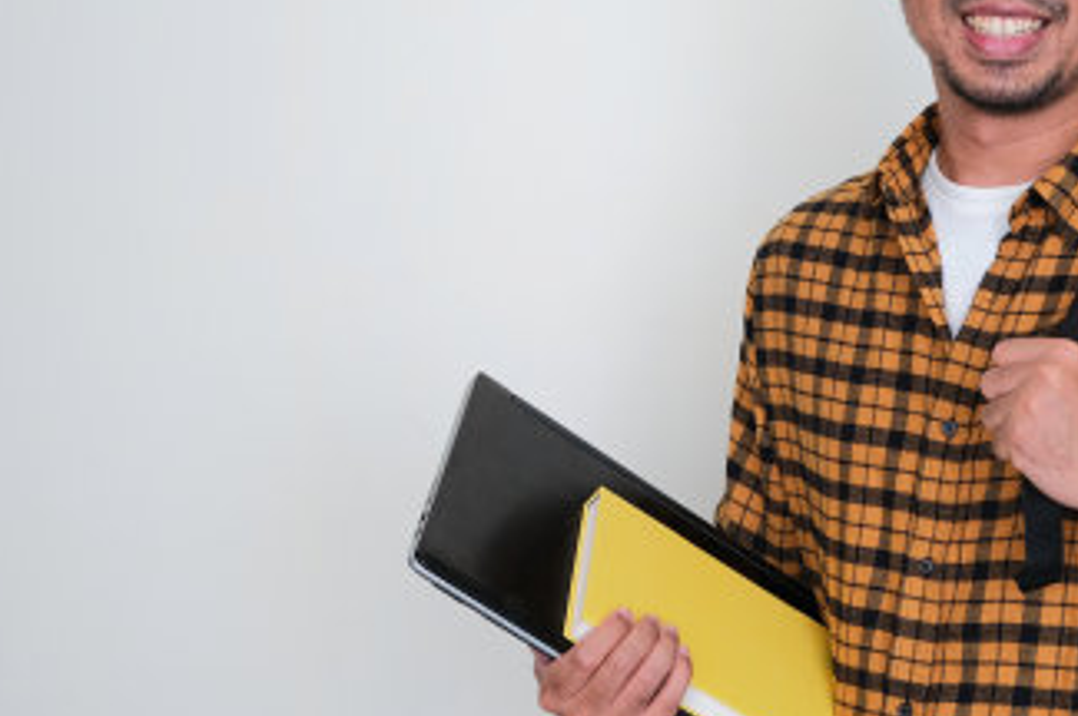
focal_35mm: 66
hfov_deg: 29.2
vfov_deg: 20.6
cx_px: 992
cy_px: 322
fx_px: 1974
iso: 160
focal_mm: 23
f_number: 5.6
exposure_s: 1/100
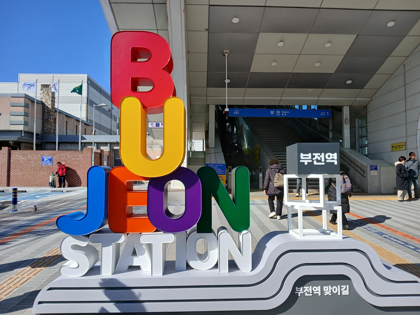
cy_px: 158
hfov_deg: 67.3
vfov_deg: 53.1
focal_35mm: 26
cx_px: 210
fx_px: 315
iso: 20
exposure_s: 1/605
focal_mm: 3.98
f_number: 1.8
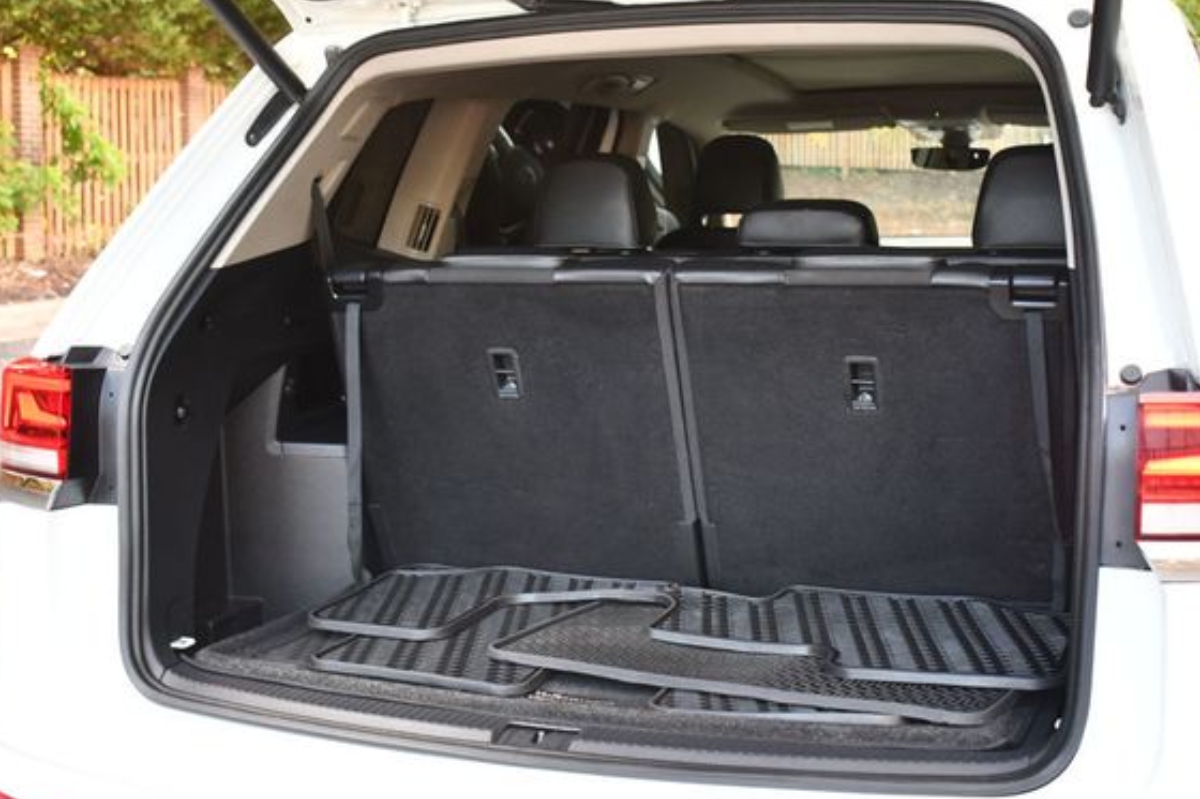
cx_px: 636
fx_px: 1599
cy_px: 383
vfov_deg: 28.1
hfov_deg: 41.1
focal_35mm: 48
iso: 1250
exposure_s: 1/125
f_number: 4.2
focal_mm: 28
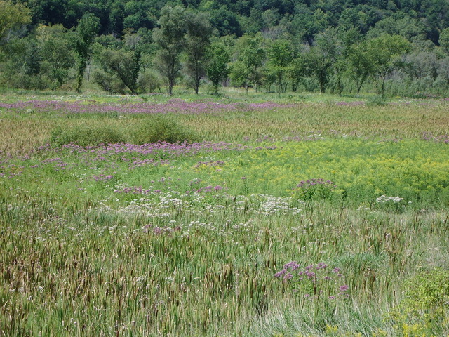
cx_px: 224
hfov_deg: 18.4
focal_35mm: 107
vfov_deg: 13.8
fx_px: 1388
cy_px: 168
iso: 50
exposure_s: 1/200
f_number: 4.8
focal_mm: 17.4
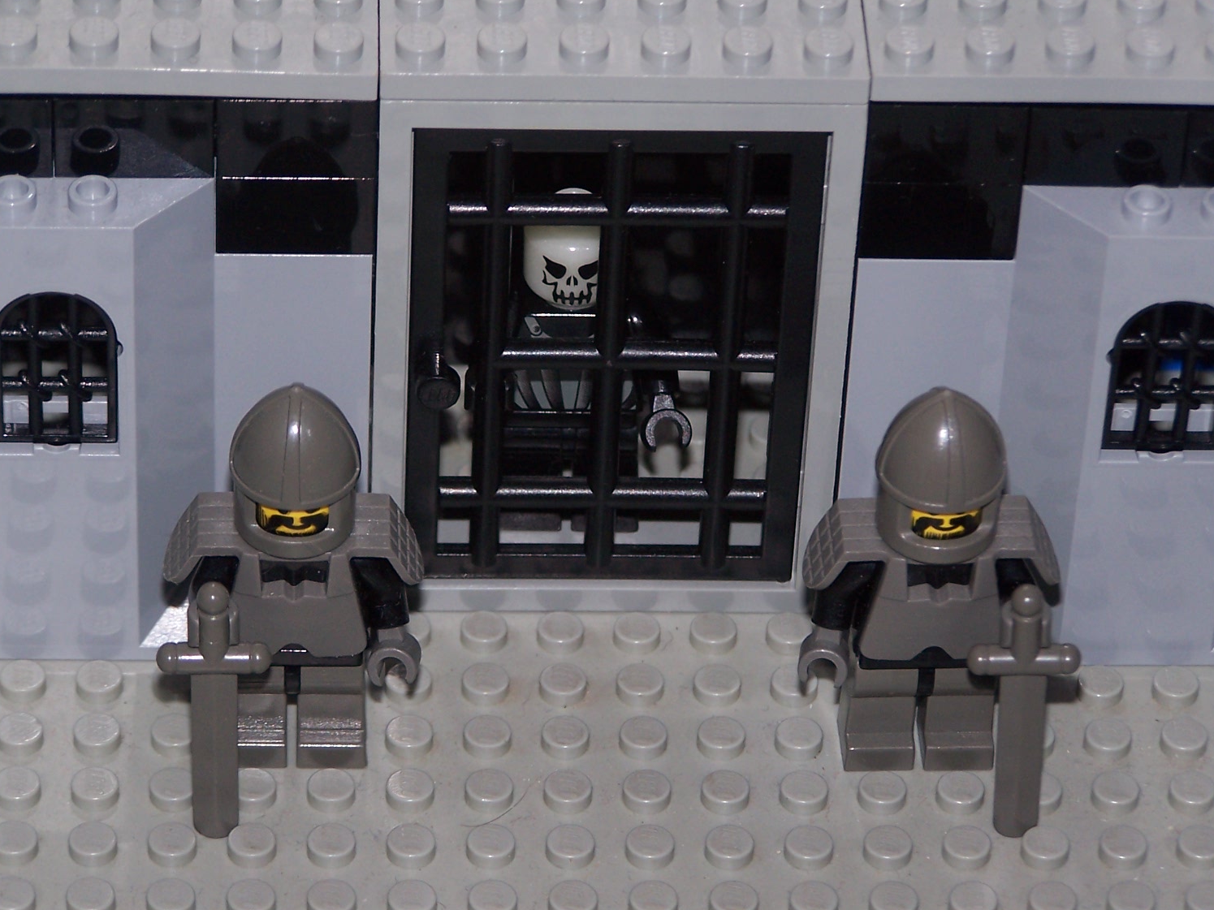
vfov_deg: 9.6
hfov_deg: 12.8
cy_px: 487
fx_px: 5400
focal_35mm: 154
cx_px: 596
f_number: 3.2
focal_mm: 23.1
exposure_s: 1/90
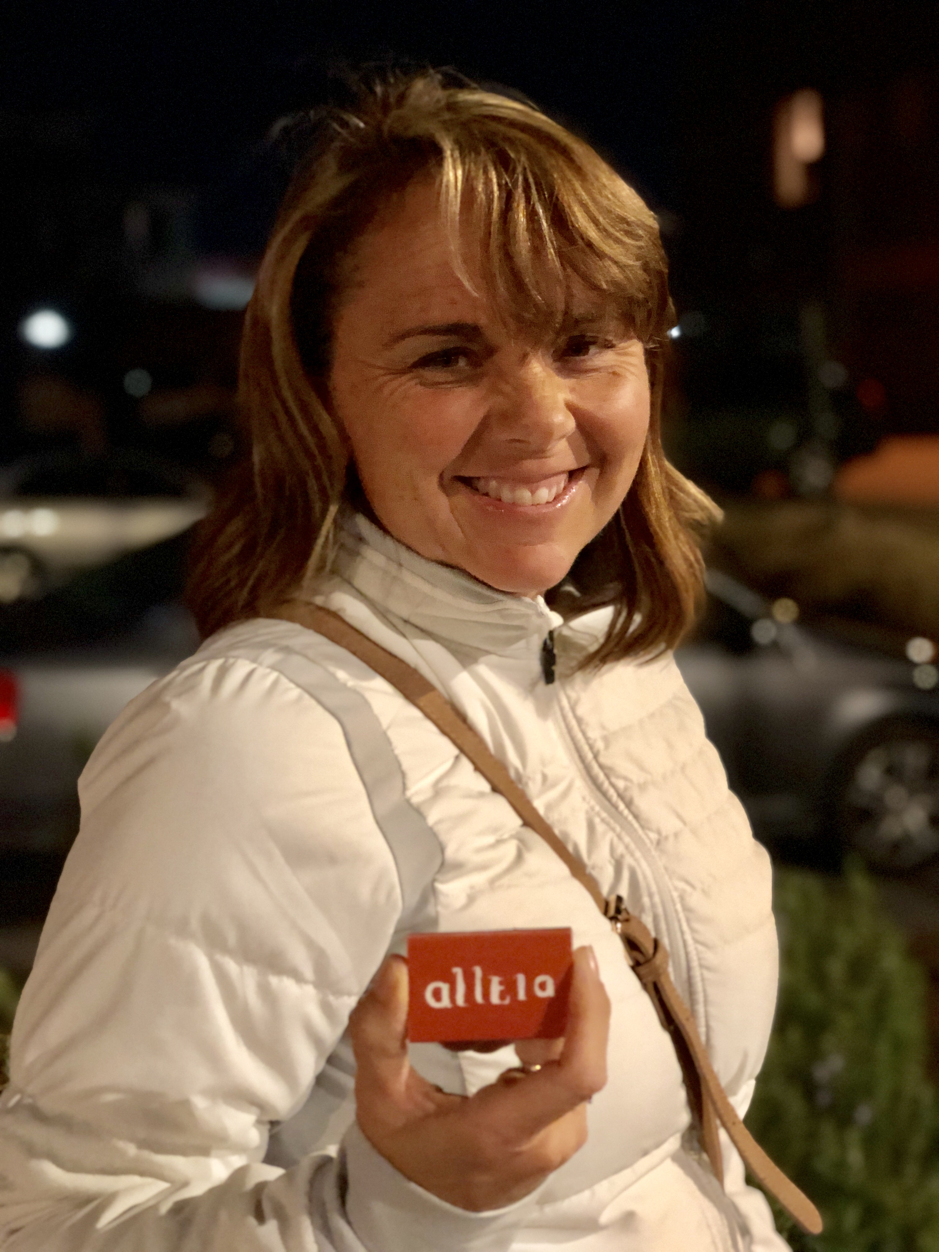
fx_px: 1881
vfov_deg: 36.8
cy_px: 626
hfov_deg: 28.0
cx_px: 470
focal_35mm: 52
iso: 250
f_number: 2.4
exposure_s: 1/8
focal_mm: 6
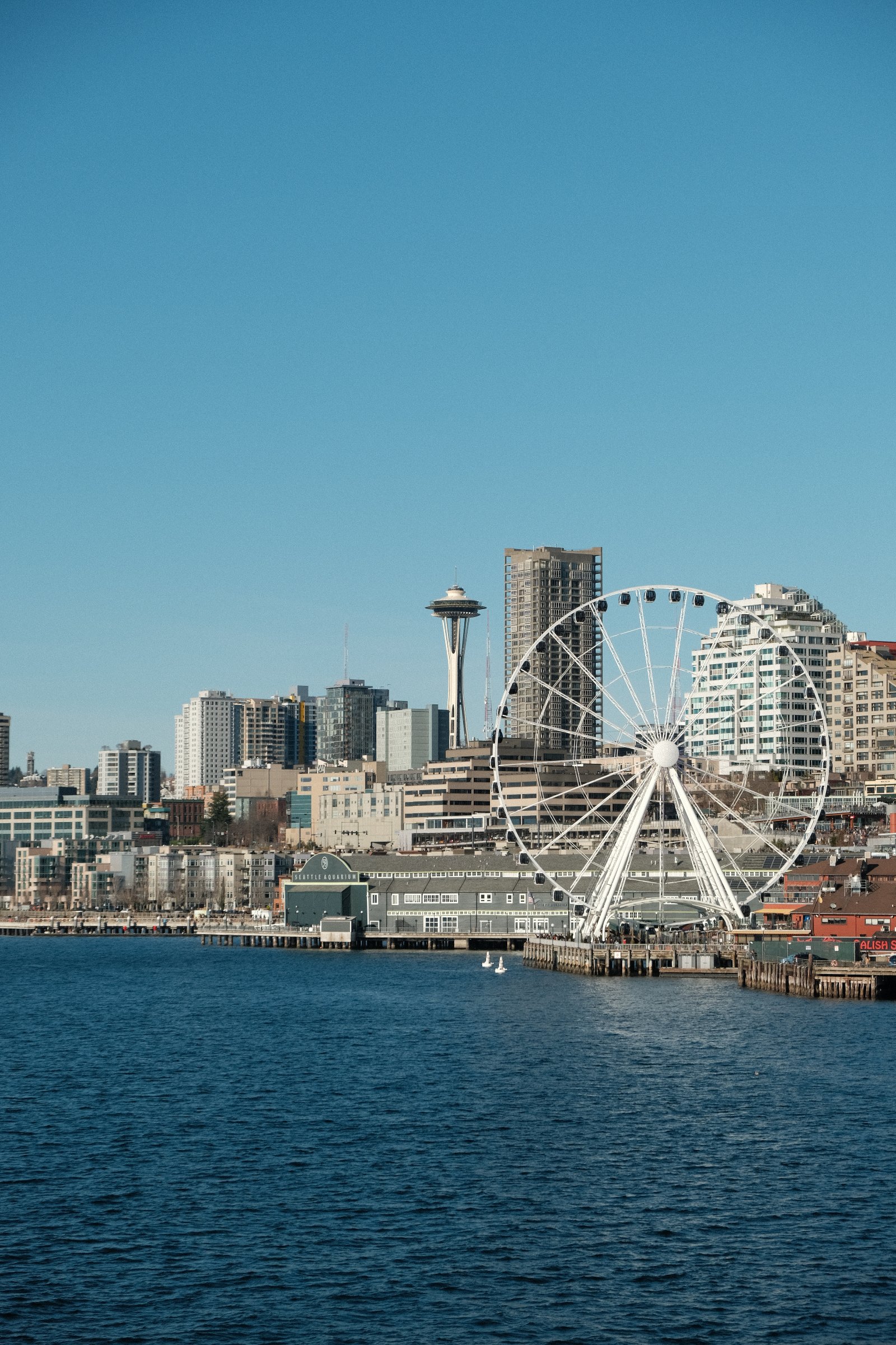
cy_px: 672
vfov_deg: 24.5
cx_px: 448
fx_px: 3098
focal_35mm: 83
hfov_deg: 16.5
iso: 160
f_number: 5.6
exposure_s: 1/800
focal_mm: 55
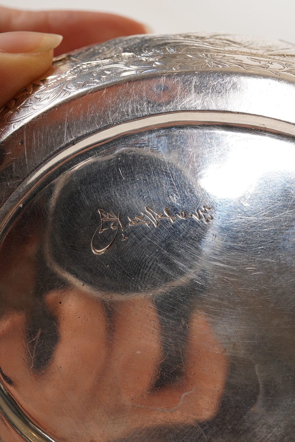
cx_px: 148
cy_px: 221
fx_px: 553
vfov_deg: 43.6
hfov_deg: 29.9
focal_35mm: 45
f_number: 16
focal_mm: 30
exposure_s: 1/125
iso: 400
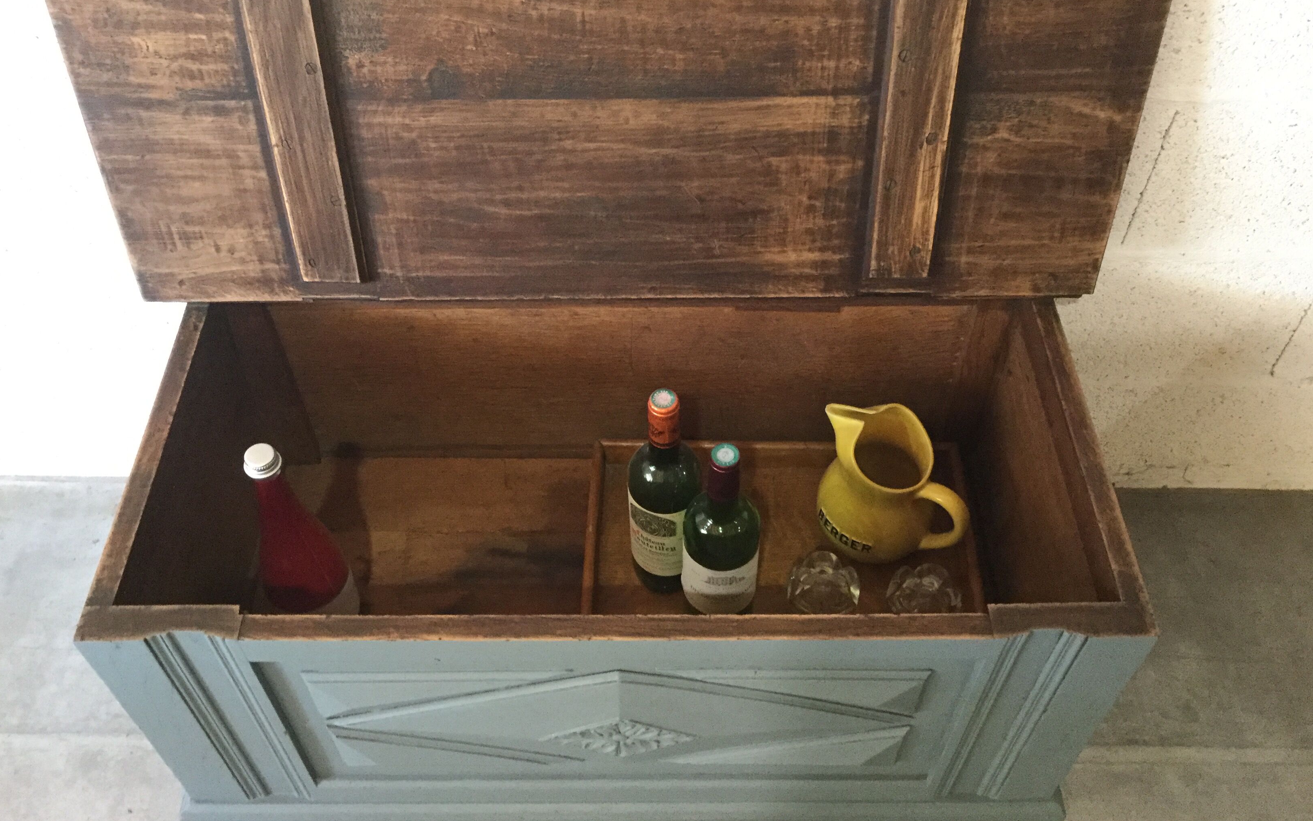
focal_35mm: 33
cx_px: 657
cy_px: 363
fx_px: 1181
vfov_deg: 38.3
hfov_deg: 58.1
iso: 250
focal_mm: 3.3
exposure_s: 1/25
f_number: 2.4
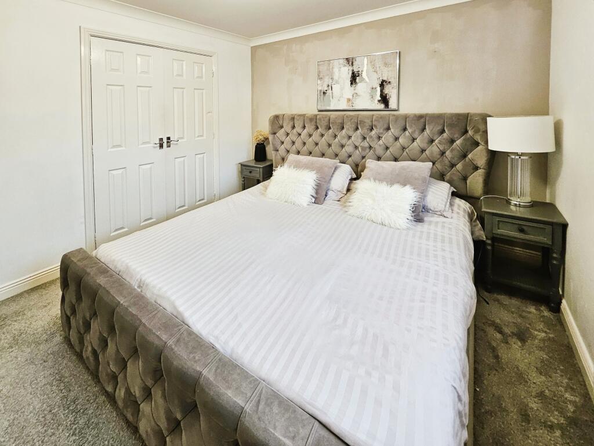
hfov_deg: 106.2
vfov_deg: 90.0
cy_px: 223
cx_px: 297
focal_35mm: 13
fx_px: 223
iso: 160
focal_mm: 1.7
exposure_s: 1/50
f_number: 2.2
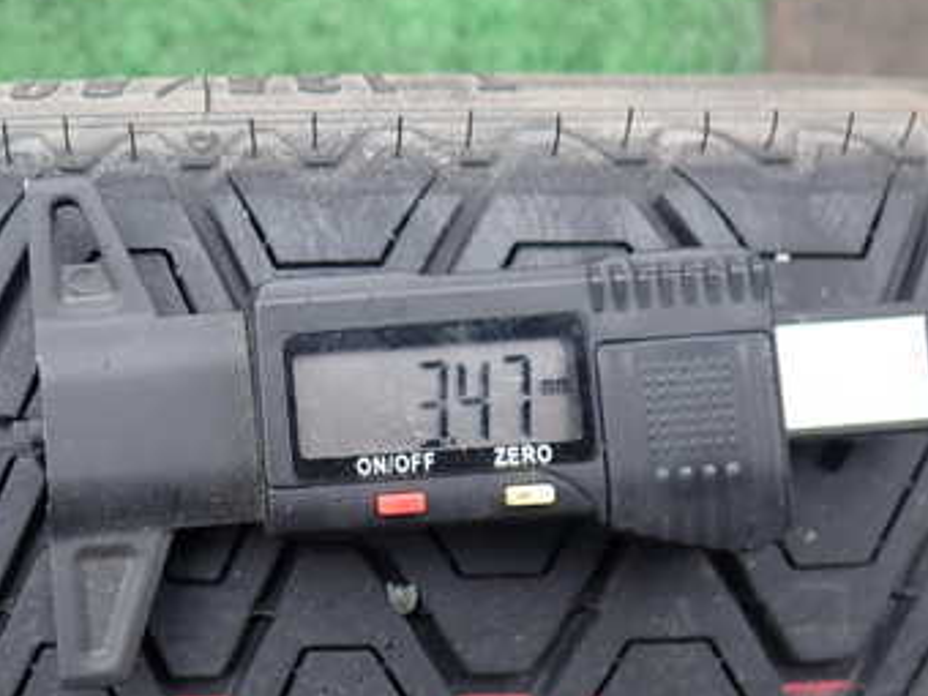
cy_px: 289
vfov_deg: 27.5
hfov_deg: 34.8
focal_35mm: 53
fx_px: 1421
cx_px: 156
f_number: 2.3
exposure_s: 1/125
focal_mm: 5.4
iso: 160
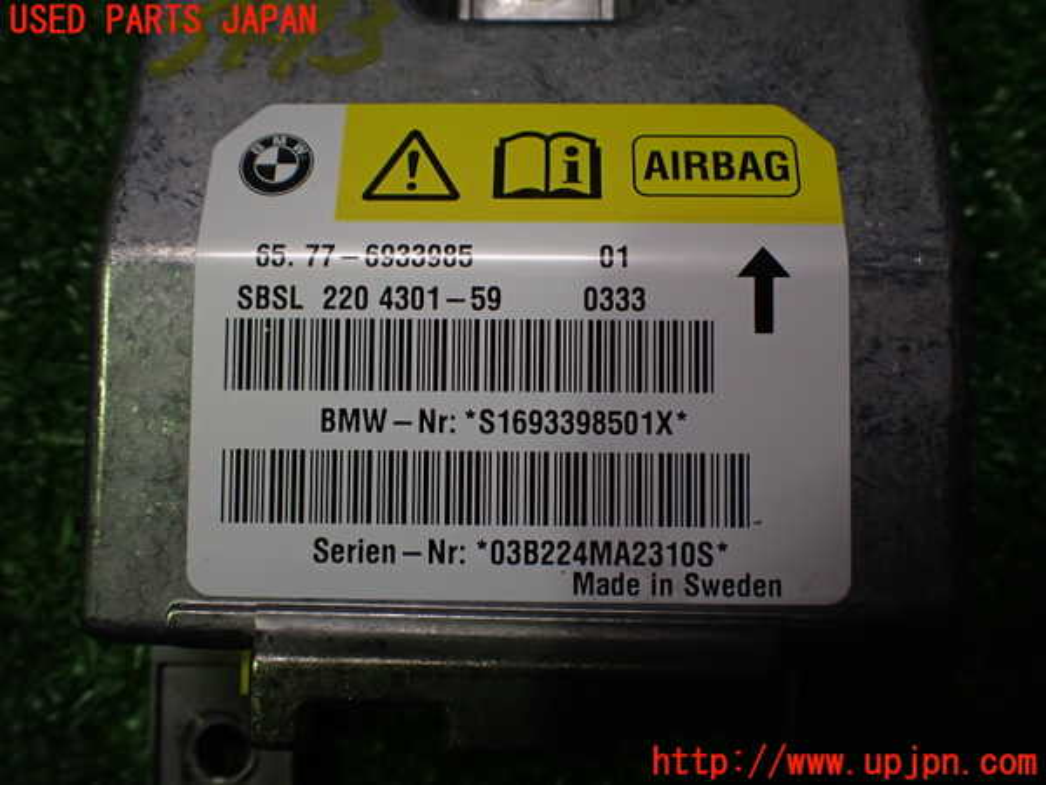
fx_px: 907
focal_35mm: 30
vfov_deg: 46.8
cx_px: 523
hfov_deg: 60.0
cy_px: 392
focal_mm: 5.4
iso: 250
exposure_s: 1/125
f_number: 2.3
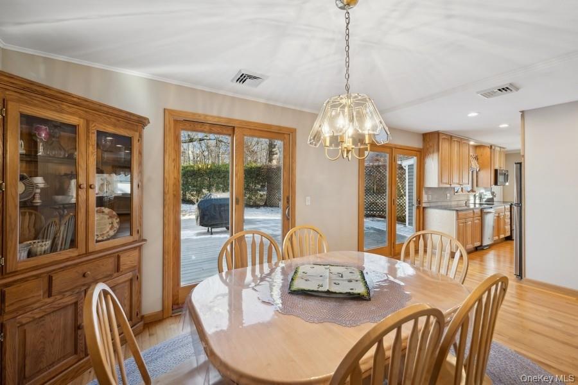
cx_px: 289
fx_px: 225
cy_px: 192
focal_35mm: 14
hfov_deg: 104.3
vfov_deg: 81.2
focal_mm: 14
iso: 400
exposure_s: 1/80
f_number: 8
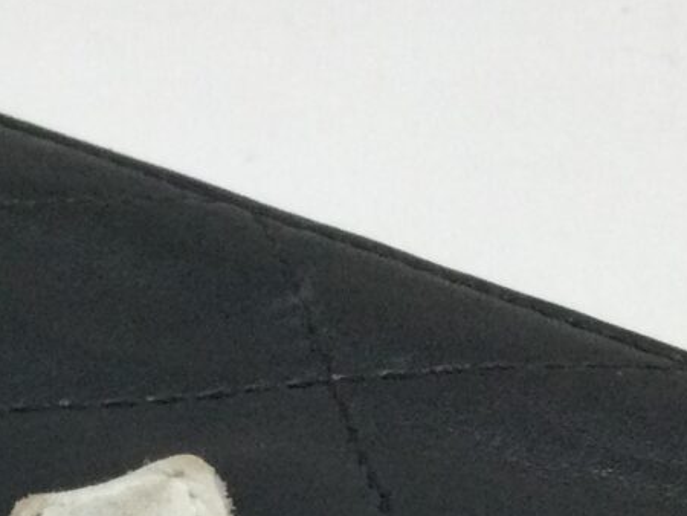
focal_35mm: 141
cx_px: -136
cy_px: 924
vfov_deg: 10.0
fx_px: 2800
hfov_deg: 13.6
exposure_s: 1/30
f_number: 2.4
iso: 40
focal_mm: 3.3
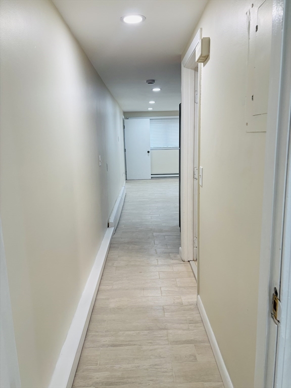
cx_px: 146
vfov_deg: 67.3
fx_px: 291
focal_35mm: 26
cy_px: 194
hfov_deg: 53.1
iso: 100
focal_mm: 5.96
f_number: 1.6
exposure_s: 1/120
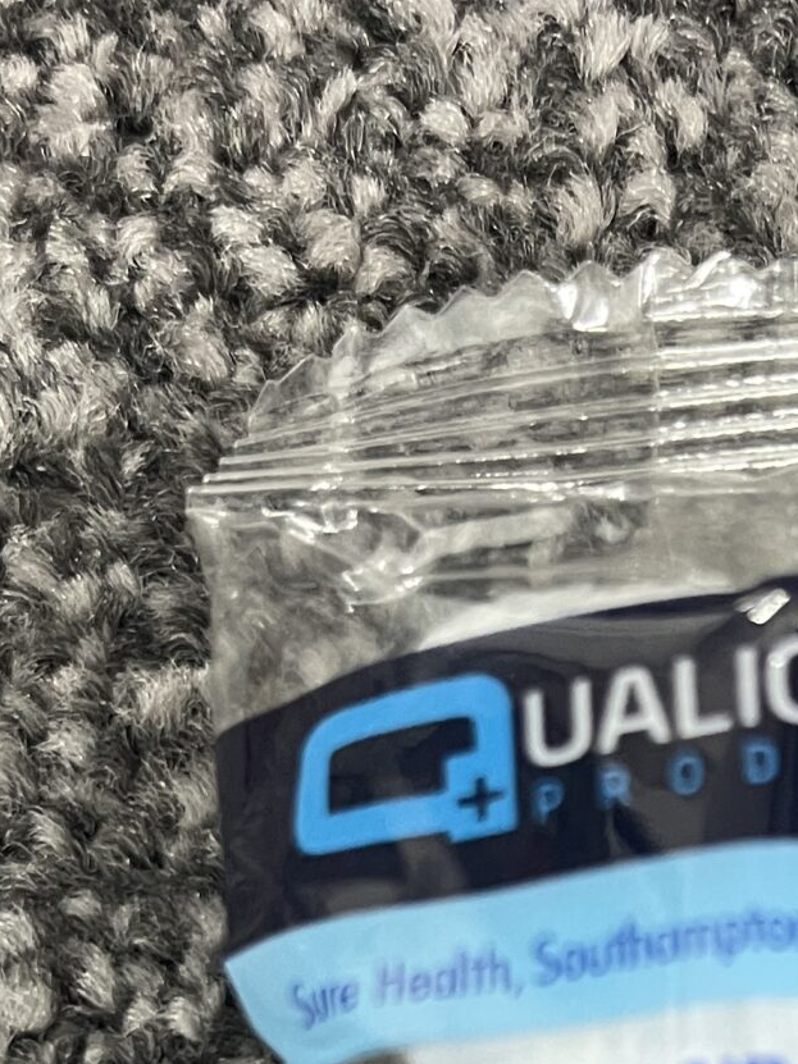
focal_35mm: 77
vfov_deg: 22.8
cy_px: 1355
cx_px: 733
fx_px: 2367
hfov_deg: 18.8
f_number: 1.6
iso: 250
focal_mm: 5.1
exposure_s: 1/60
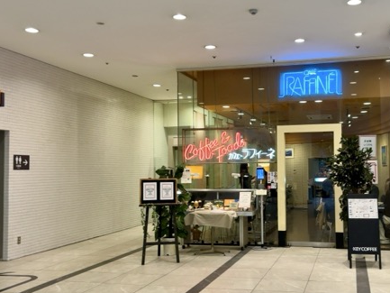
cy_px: 150
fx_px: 473
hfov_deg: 44.5
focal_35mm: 42
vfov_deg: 34.4
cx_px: 241
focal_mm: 5.96
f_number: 1.6
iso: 125
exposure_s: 1/100
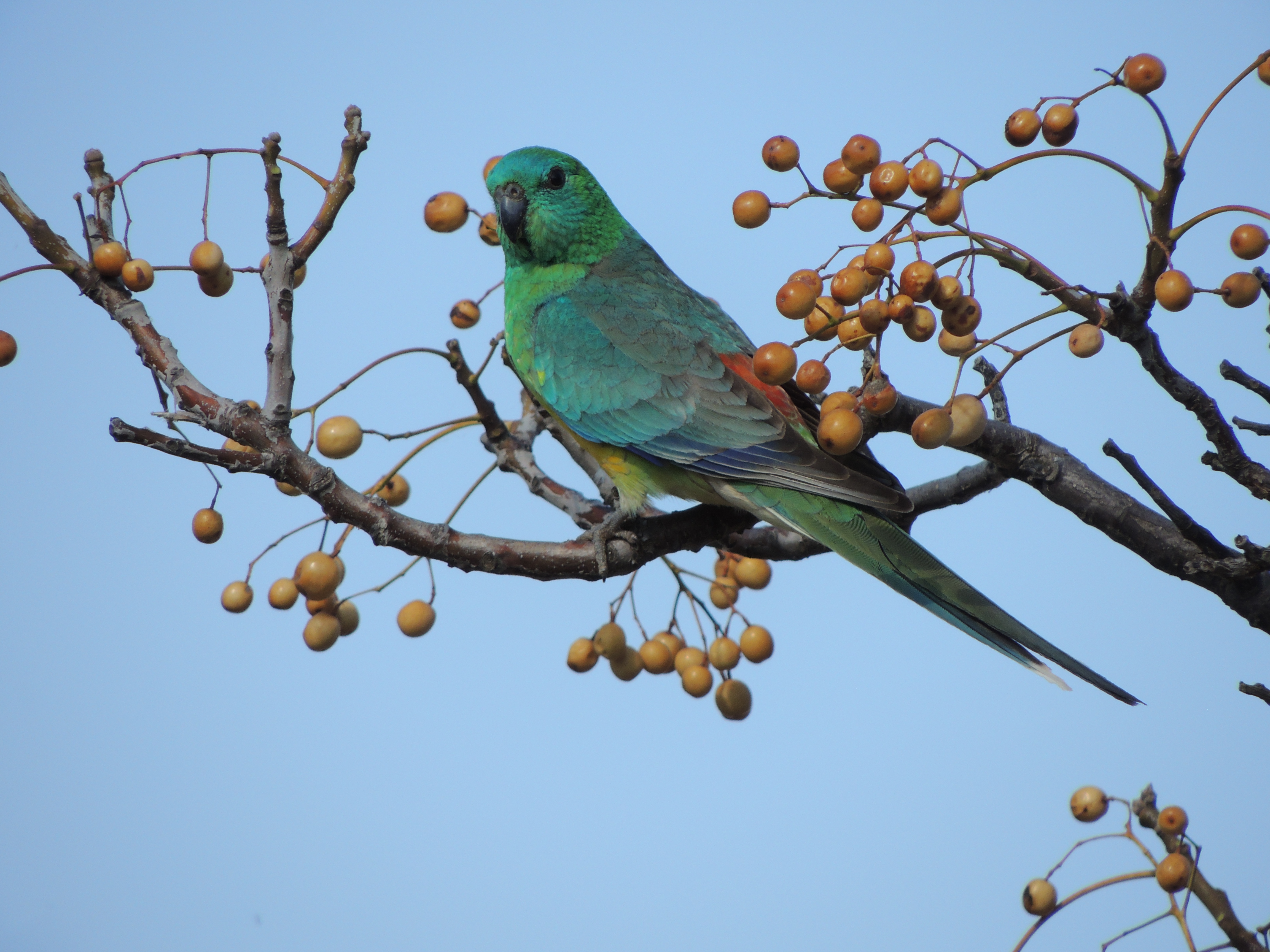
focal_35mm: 1000
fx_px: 36688
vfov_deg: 1.5
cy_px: 476
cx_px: 635
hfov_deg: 2.0
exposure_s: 1/500
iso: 160
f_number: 5.9
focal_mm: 180
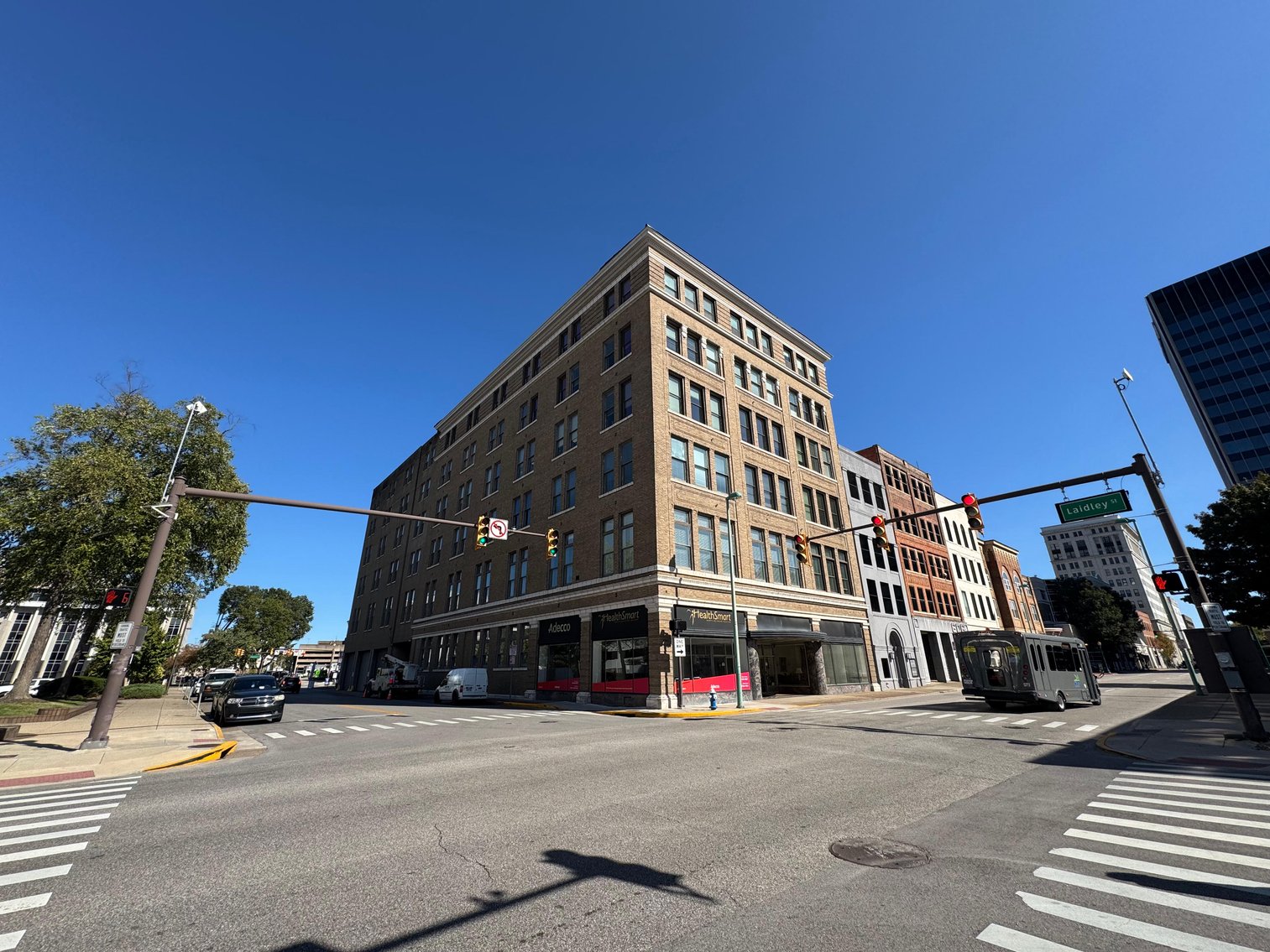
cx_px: 635
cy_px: 476
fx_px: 514
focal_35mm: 14
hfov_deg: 102.1
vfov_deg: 85.7
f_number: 2.2
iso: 50
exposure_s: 1/1637
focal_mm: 2.22
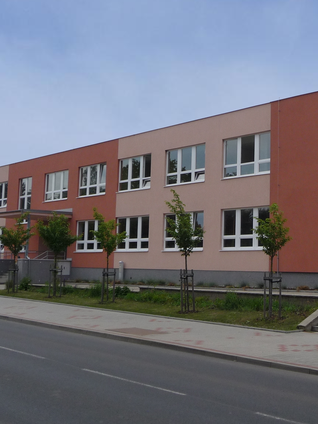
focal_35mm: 52
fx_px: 637
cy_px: 202
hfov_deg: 27.5
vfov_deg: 36.8
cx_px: 253
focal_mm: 4.7
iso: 100
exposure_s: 1/250
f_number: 8
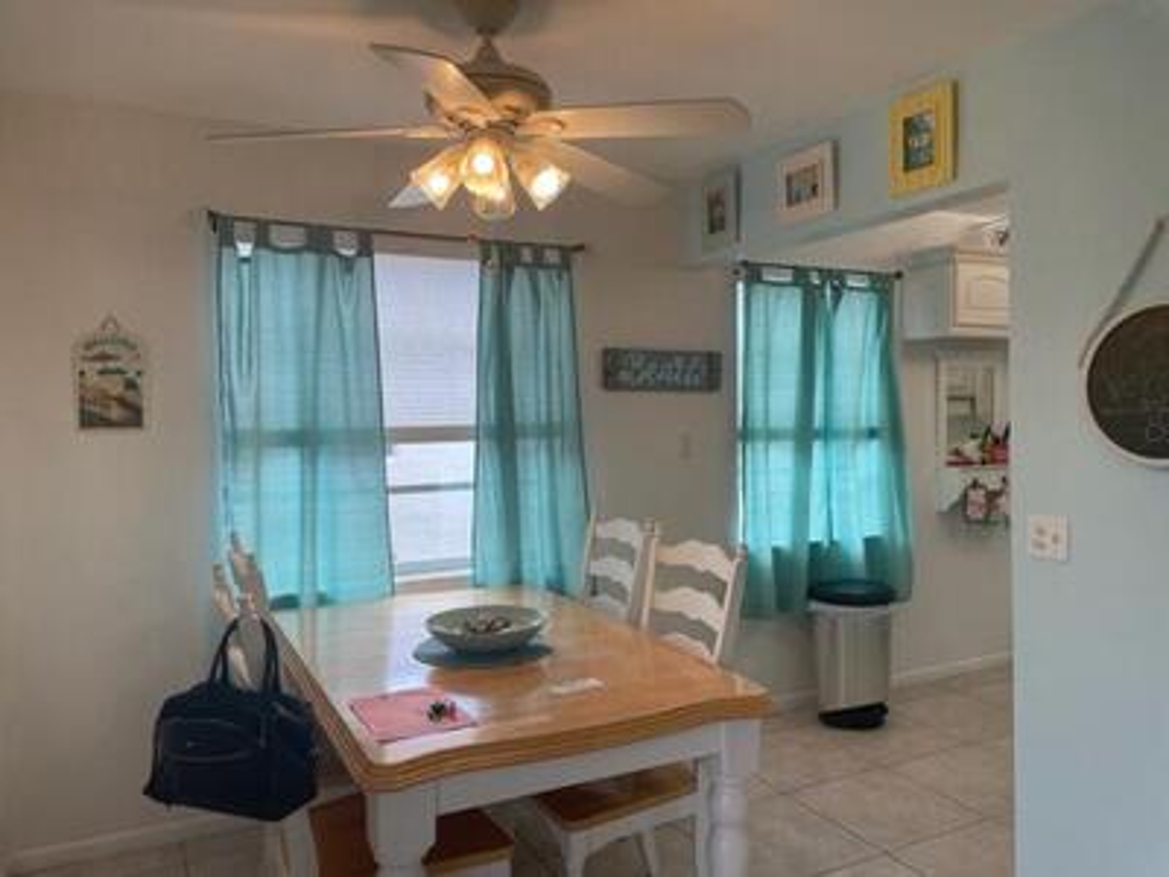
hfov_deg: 67.3
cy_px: 438
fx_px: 878
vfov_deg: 53.1
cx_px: 584
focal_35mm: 26
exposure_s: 1/120
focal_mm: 4.2
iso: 40
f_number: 1.6
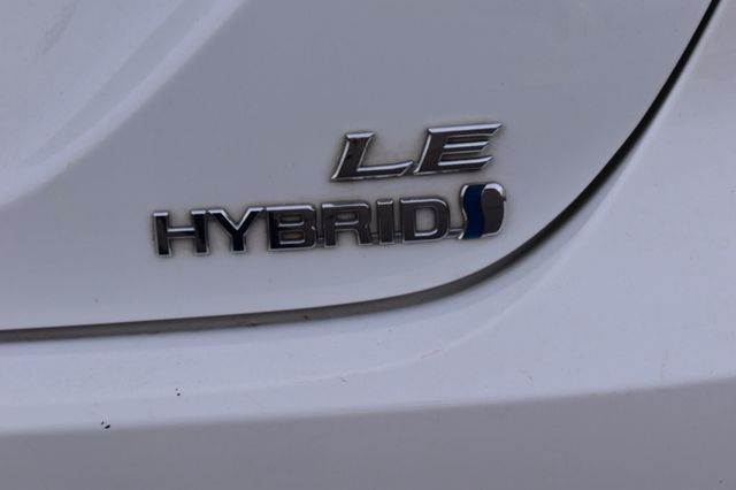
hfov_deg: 24.6
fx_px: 1686
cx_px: 368
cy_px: 245
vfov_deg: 16.5
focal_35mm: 82
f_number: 9
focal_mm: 55
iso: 400
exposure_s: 1/160
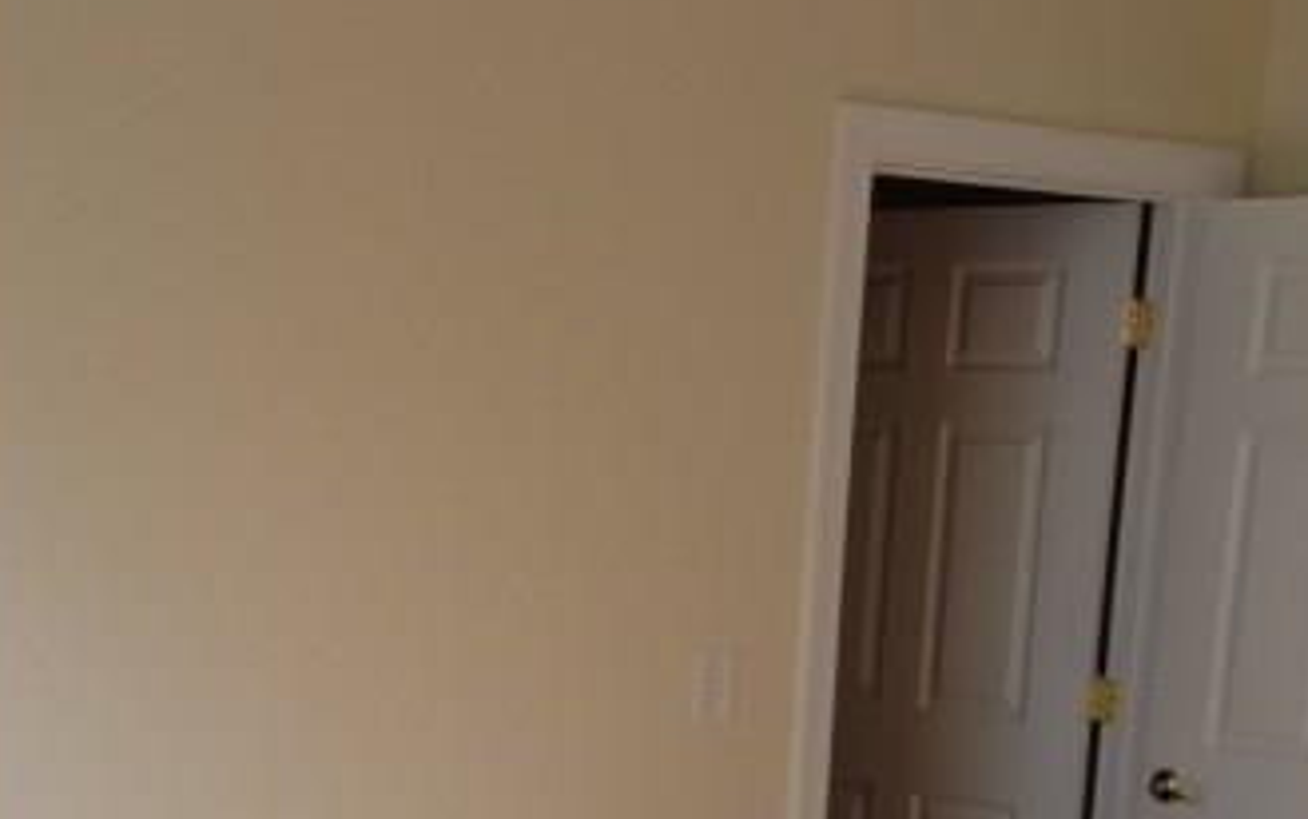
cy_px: 891
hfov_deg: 30.0
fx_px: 2425
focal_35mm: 68
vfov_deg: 18.5
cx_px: 469
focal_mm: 4.12
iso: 50
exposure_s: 1/120
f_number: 2.4
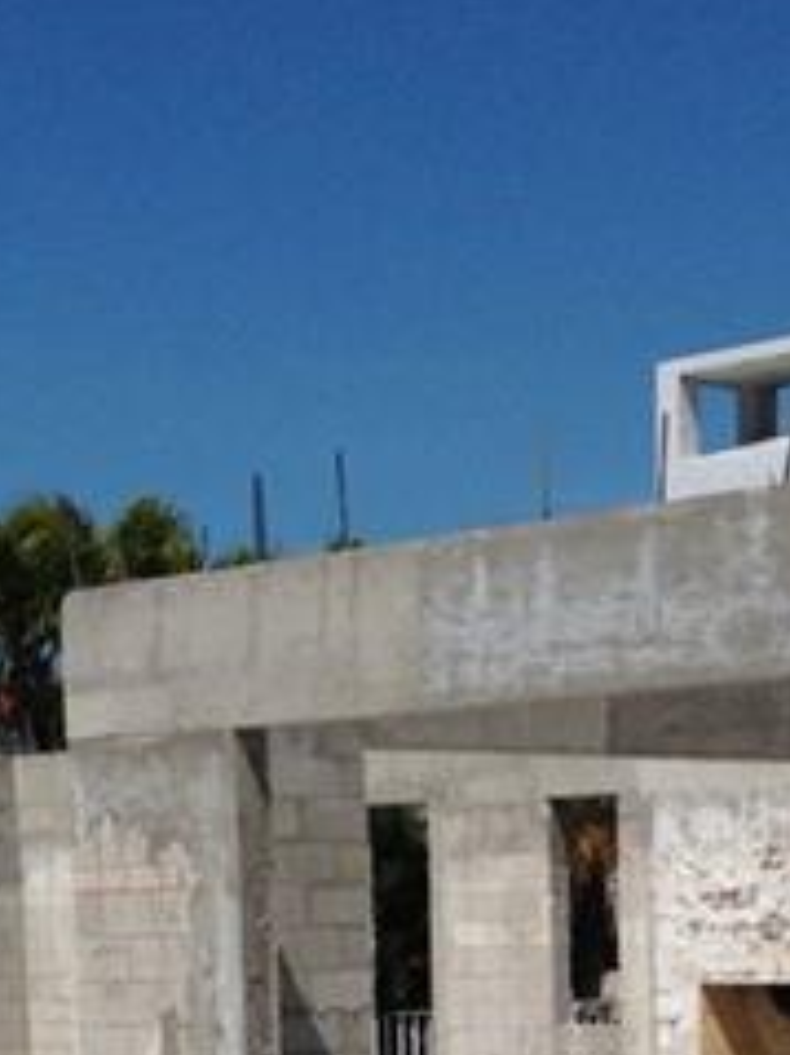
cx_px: 600
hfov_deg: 13.9
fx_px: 3228
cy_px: 1373
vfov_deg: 17.4
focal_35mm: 106
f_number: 2.4
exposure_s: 1/4926
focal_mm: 4.13
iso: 50
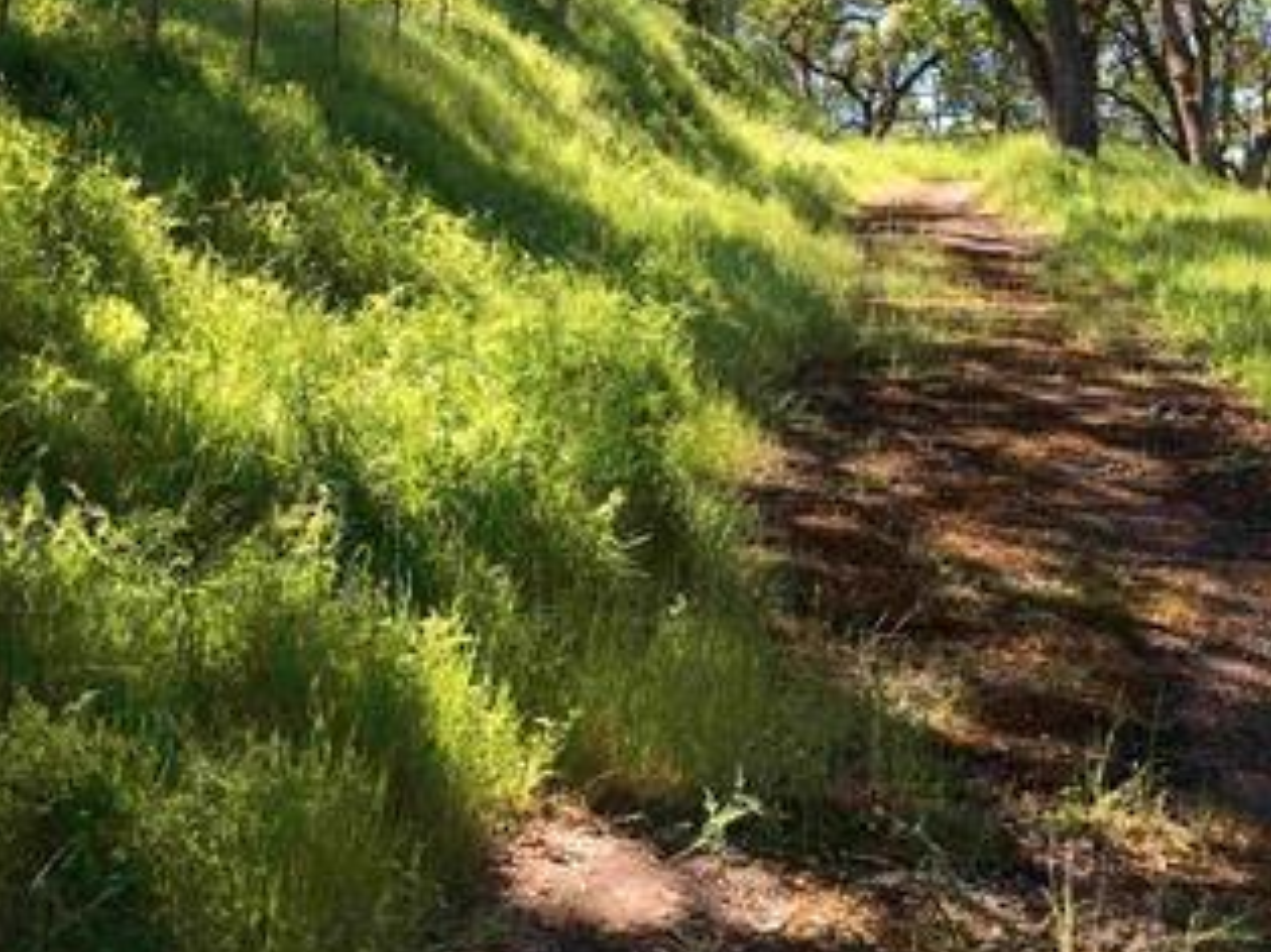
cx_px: 759
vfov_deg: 24.1
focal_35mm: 59
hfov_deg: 32.6
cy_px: 101
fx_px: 2165
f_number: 2.2
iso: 25
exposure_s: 1/279
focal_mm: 4.15
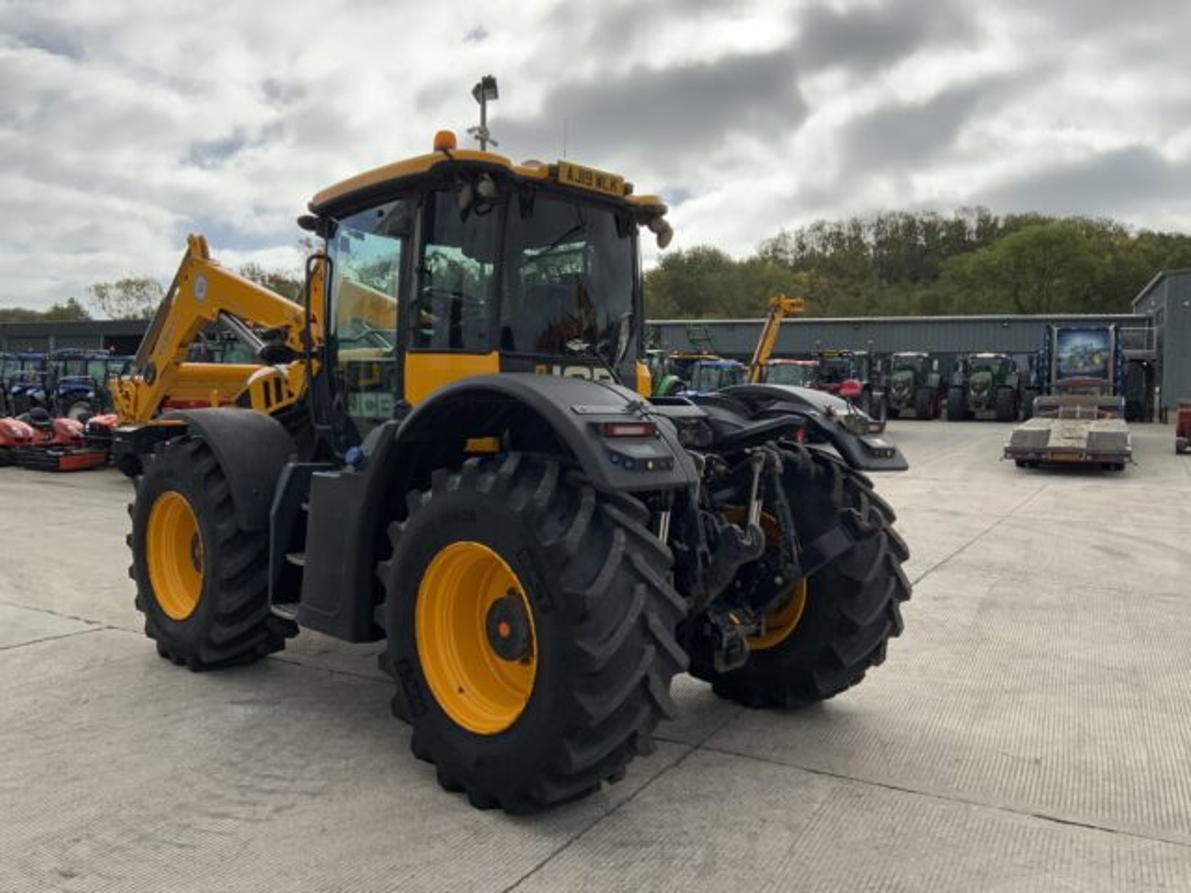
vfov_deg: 48.2
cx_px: 596
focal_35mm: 29
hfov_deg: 61.7
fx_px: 998
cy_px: 446
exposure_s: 1/2959
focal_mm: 3
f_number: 1.8
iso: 20
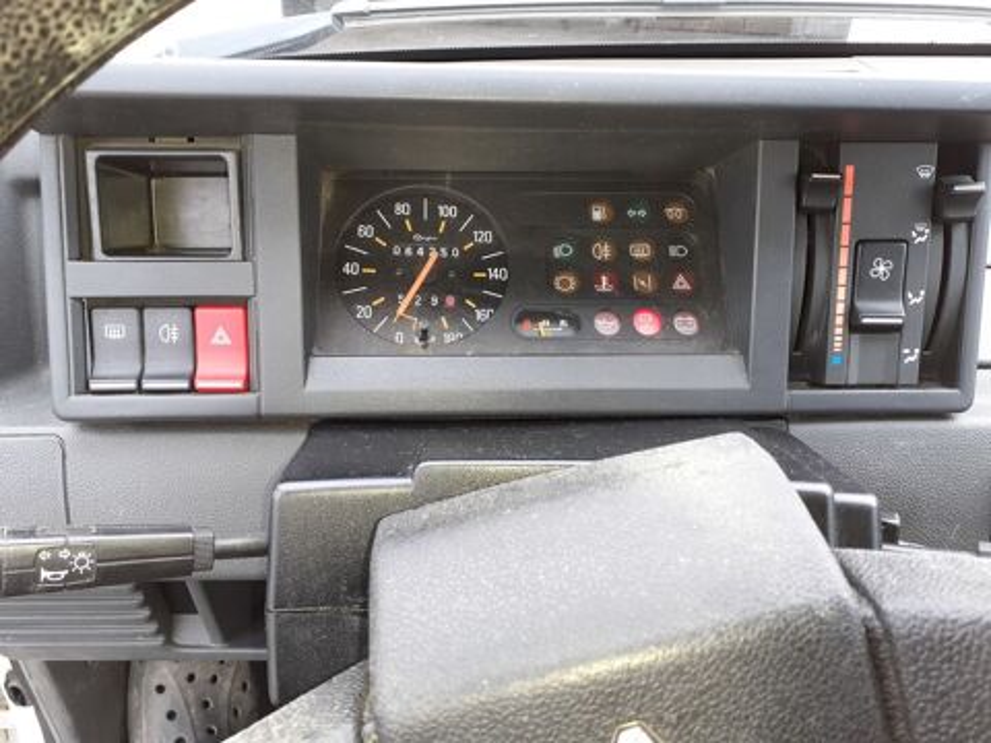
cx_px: 496
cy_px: 372
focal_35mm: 27
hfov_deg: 65.3
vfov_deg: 51.4
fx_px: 773
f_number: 1.9
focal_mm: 3.6
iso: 40
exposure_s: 1/50
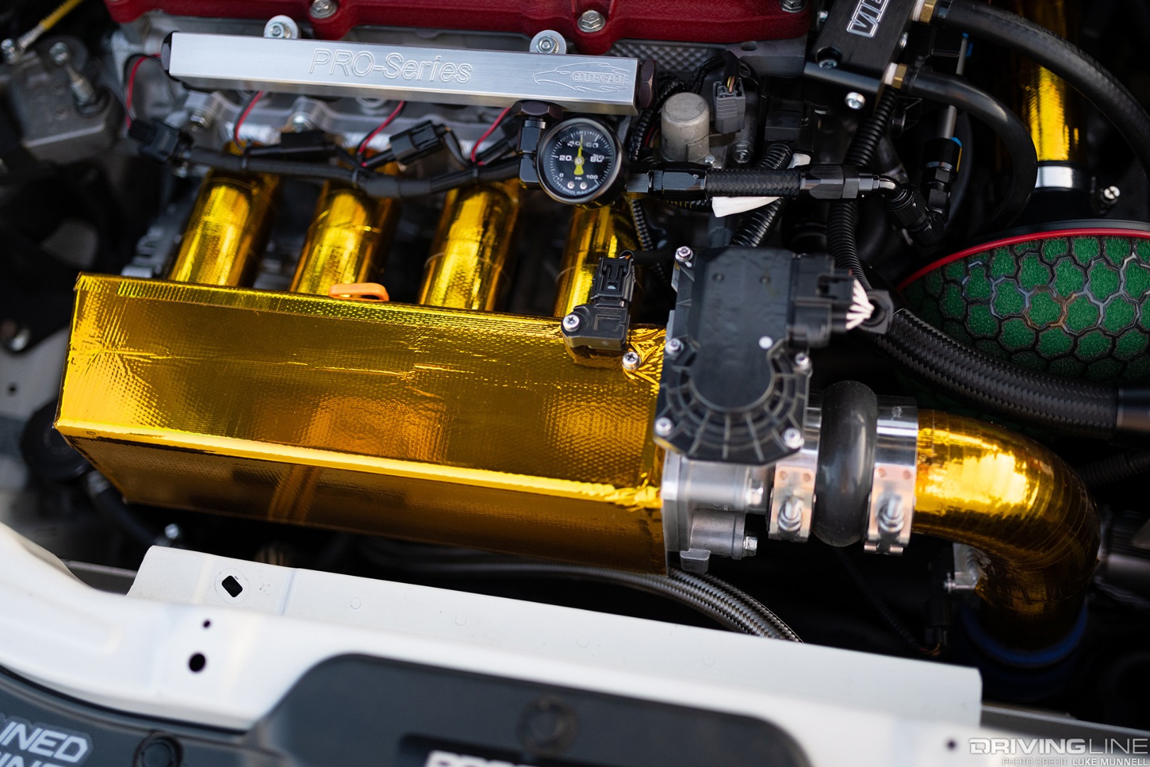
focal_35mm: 35
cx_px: 575
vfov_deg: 37.9
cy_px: 384
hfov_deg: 54.4
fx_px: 1118
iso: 900
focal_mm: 35
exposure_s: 1/640
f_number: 1.4
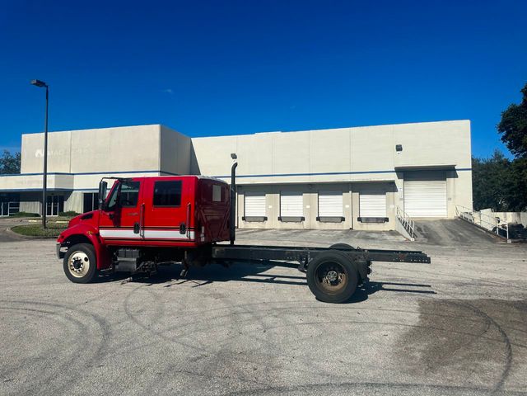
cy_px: 198
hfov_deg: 71.6
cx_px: 264
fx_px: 365
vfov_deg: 56.8
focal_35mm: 24
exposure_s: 1/10753
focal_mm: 6.86
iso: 80
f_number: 1.78
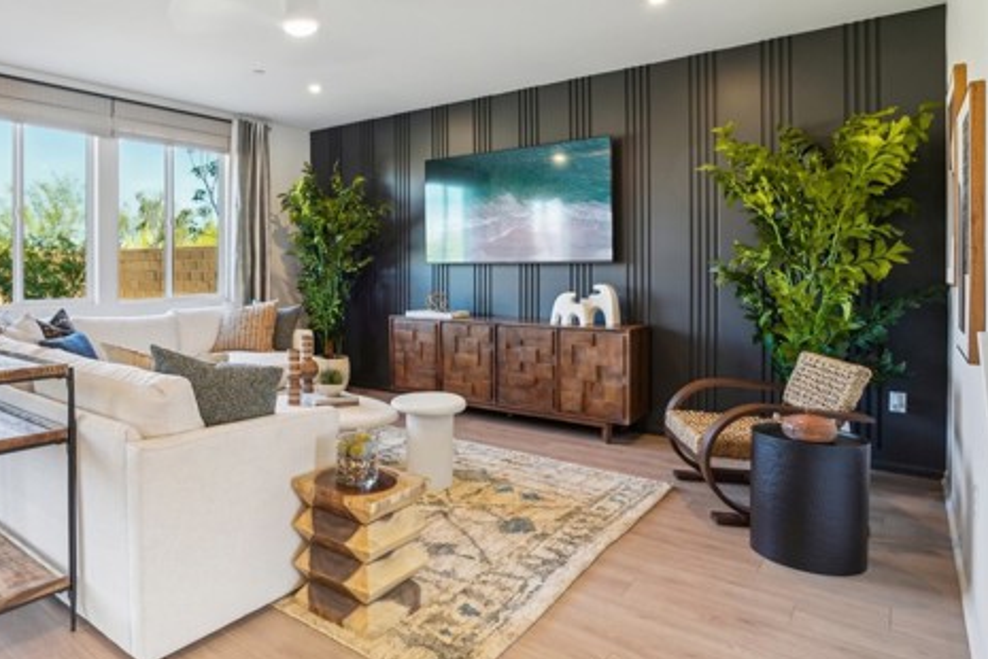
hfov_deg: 75.7
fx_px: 604
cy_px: 274
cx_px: 317
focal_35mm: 22
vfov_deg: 56.9
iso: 400
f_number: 7.1
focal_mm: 16
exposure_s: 1/20
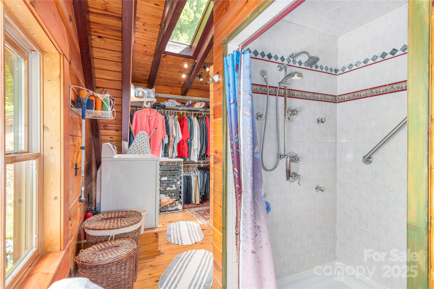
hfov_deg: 93.3
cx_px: 217
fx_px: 205
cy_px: 144
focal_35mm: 17
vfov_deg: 70.5
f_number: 7.1
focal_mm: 17
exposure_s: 1/60
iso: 320
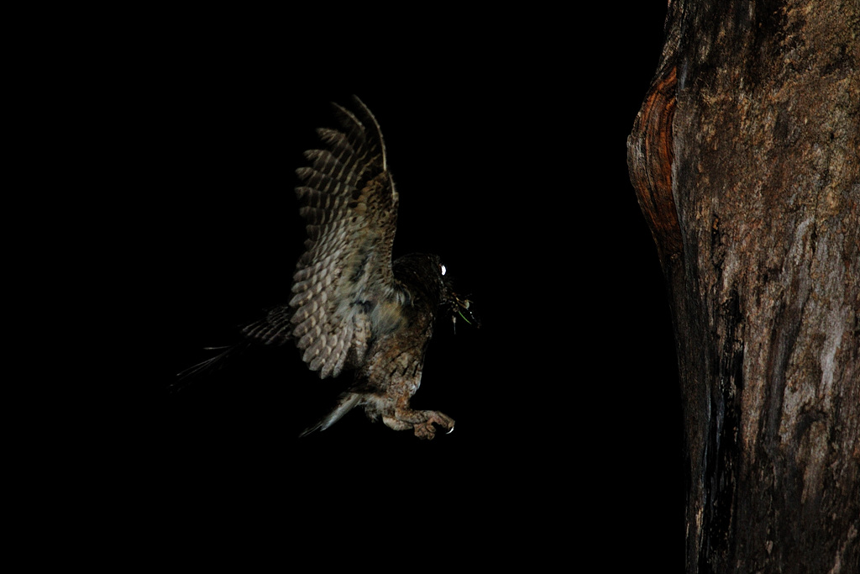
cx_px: 430
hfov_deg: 4.6
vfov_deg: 3.1
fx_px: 10751
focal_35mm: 450
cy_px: 287
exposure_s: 1/160
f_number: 5.6
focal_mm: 300
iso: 400
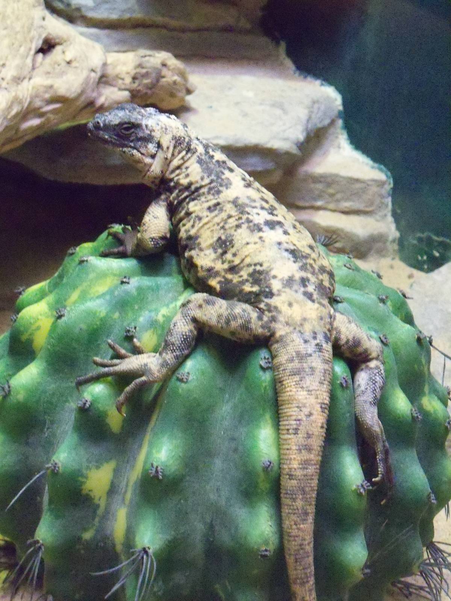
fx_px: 1598
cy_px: 300
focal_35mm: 92
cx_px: 226
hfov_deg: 16.1
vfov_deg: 21.3
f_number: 4.2
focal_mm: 16.3
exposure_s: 1/25
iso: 1600
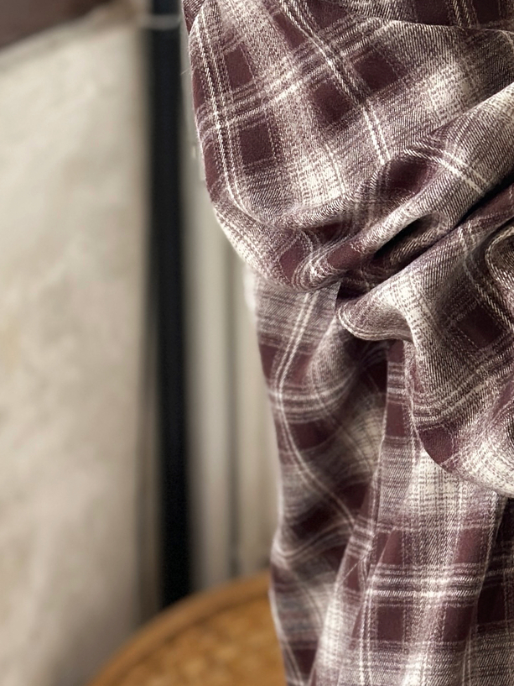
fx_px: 2791
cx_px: 560
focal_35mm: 141
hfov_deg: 10.4
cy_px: 219
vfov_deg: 14.0
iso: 125
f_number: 1.78
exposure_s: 1/158
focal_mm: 6.86
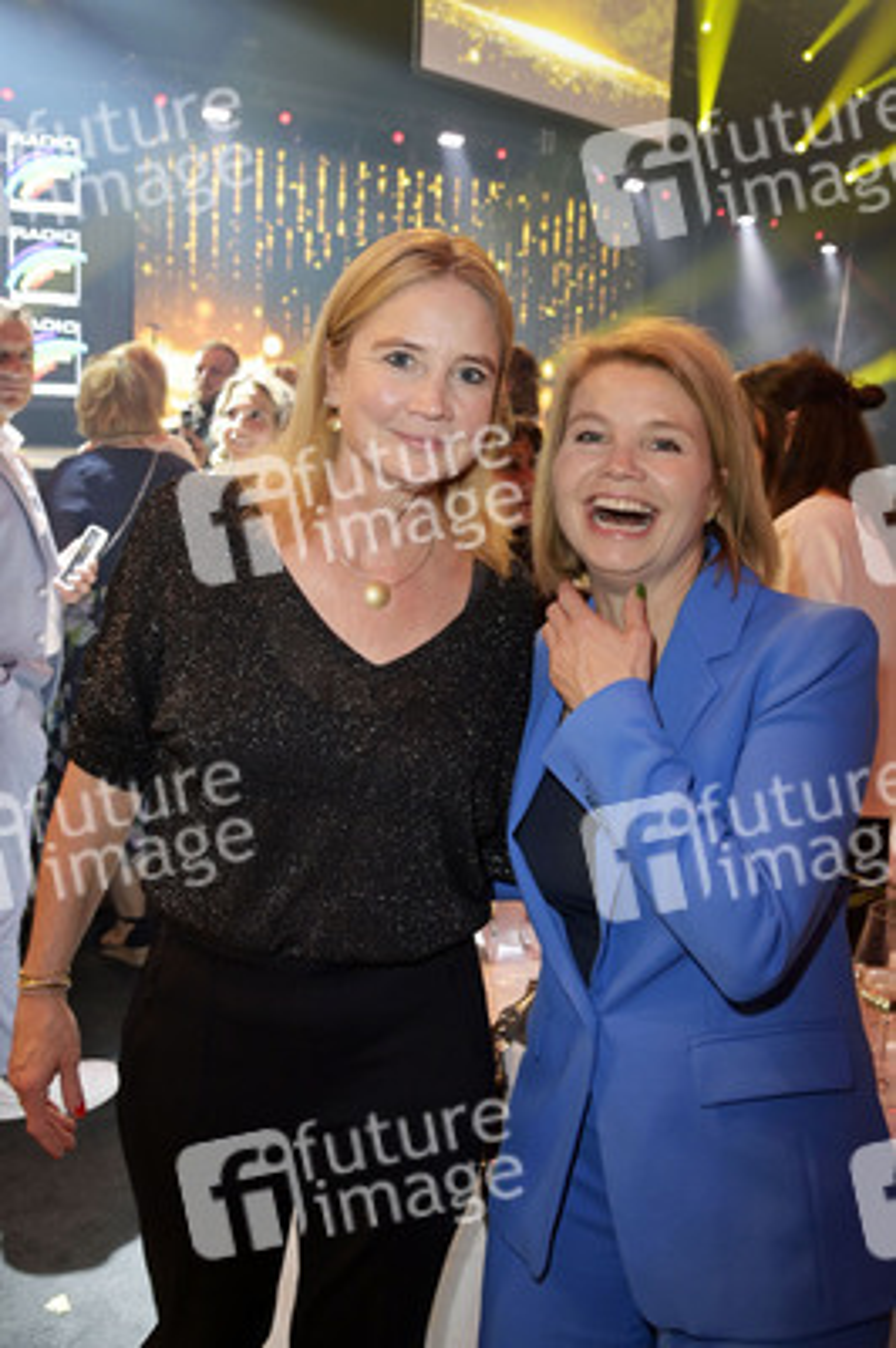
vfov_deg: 62.0
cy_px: 674
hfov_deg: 43.5
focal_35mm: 30
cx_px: 448
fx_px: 1122
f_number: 5.6
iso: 1600
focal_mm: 30
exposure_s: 1/60
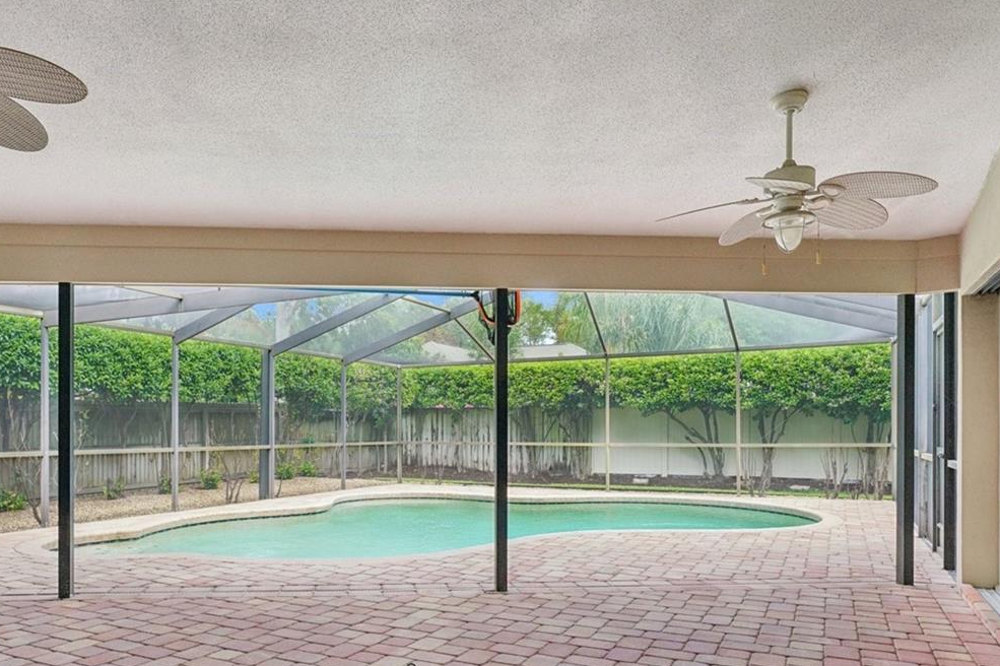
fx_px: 722
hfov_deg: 68.9
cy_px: 407
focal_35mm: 26
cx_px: 412
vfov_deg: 49.1
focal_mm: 16
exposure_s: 1/250
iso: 800
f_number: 8
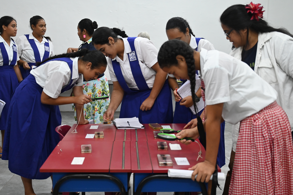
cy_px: 98
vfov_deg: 31.2
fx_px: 350
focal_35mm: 43
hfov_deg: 45.4
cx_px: 146
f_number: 4
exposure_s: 1/125
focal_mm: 43
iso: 3200
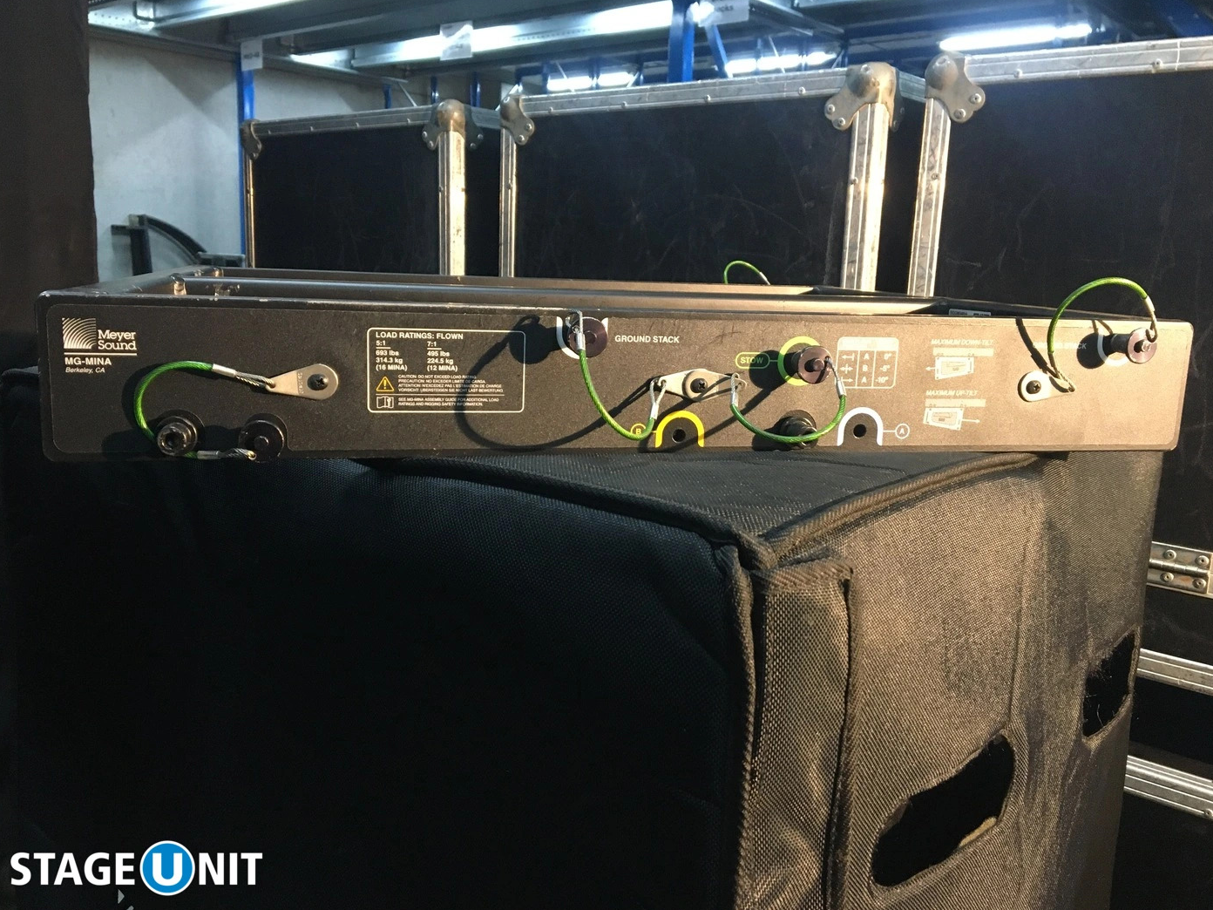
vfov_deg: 46.8
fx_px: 1051
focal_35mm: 30
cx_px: 609
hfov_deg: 60.0
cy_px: 445
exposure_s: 1/33
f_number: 2.2
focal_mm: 4.15
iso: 250
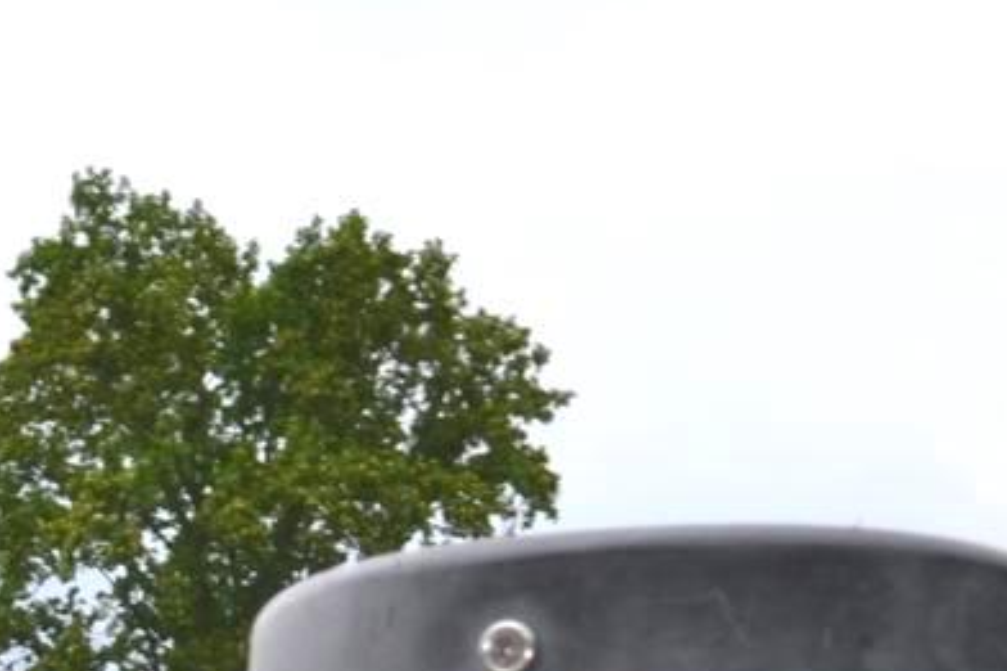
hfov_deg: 8.2
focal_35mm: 235
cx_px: -1161
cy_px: 1395
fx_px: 6570
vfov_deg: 5.7
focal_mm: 30
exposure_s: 1/200
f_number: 8
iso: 100
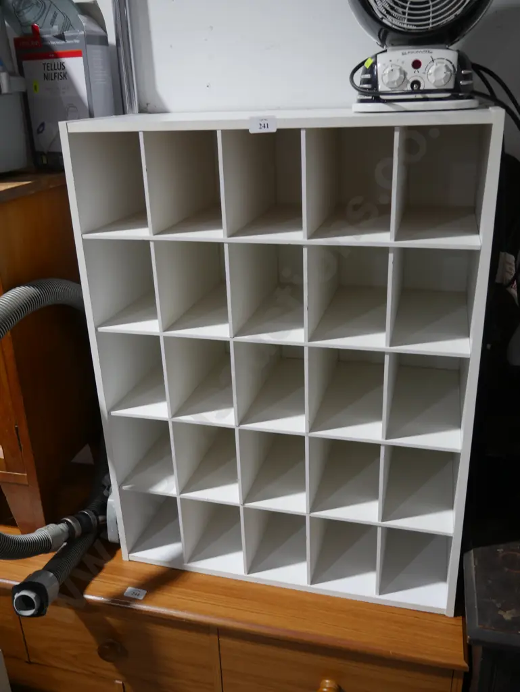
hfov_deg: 46.8
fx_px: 600
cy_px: 346
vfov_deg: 59.9
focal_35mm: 30
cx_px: 260
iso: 320
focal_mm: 15
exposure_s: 1/60
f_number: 3.6
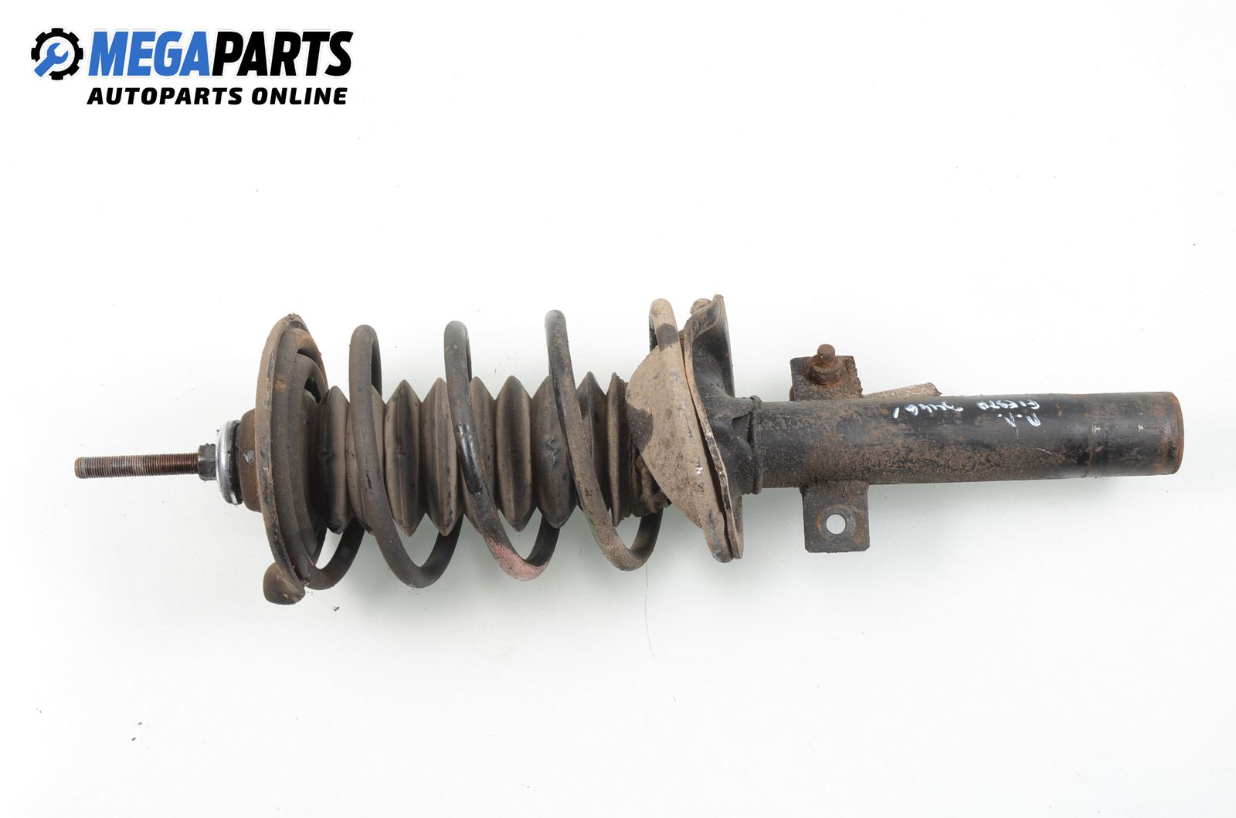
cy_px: 409
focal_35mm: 63
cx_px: 618
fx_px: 2158
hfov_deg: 32.0
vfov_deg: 21.5
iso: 100
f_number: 8
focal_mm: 42
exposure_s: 1/160
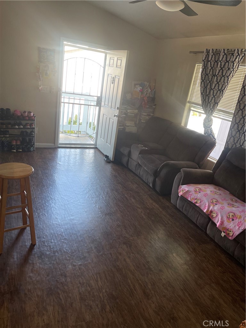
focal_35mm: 25
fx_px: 237
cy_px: 164
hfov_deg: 54.9
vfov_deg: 69.4
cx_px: 123
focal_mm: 5.1
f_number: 1.6
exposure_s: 1/120
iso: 100
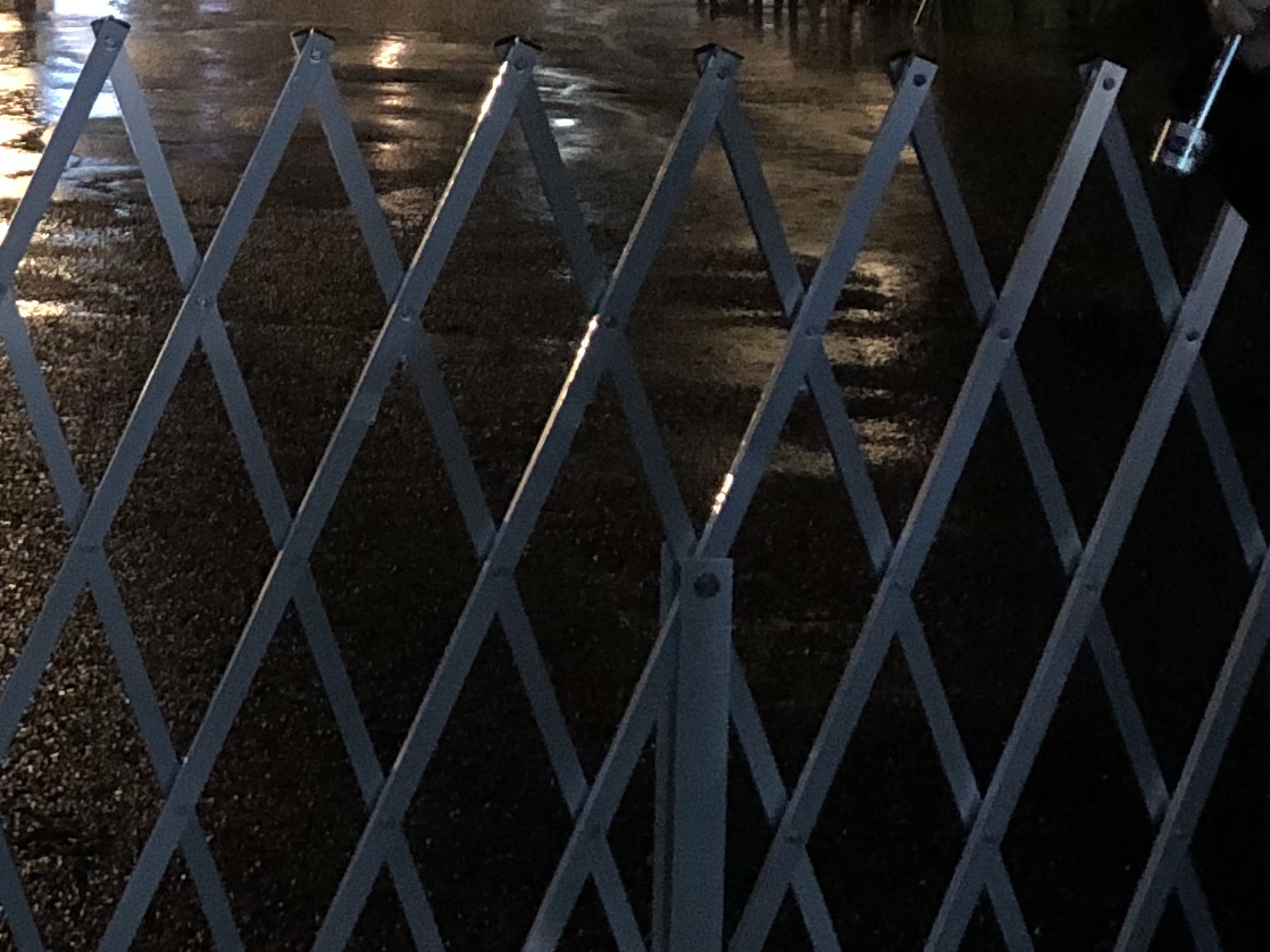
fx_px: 3705
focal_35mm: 101
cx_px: -141
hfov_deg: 18.7
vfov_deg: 14.1
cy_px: -226
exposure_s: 1/50
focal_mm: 3.99
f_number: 1.8
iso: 400
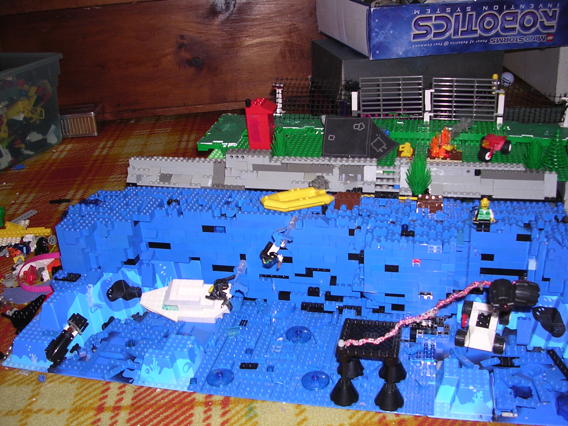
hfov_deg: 49.0
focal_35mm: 38
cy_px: 213
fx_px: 624
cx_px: 284
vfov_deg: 37.7
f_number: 2.8
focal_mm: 5.8
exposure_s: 1/60.1
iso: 100
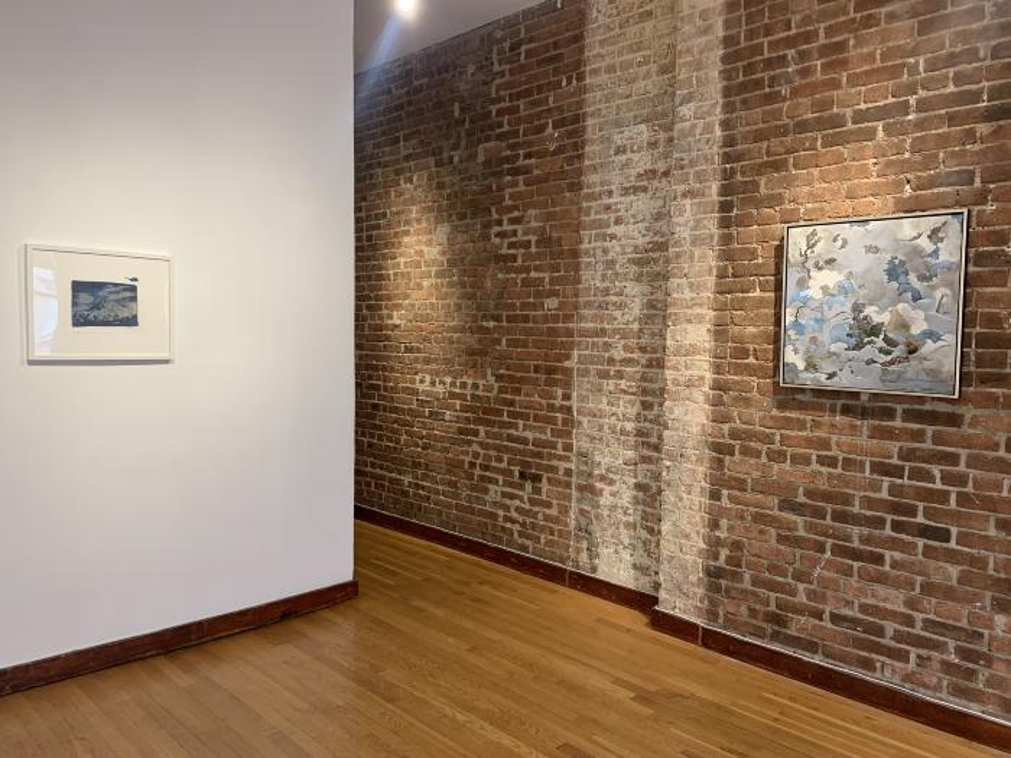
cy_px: 379
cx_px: 506
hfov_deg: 67.3
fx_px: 759
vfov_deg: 53.1
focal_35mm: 26
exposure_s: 1/83
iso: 100
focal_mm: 4.25
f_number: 1.8
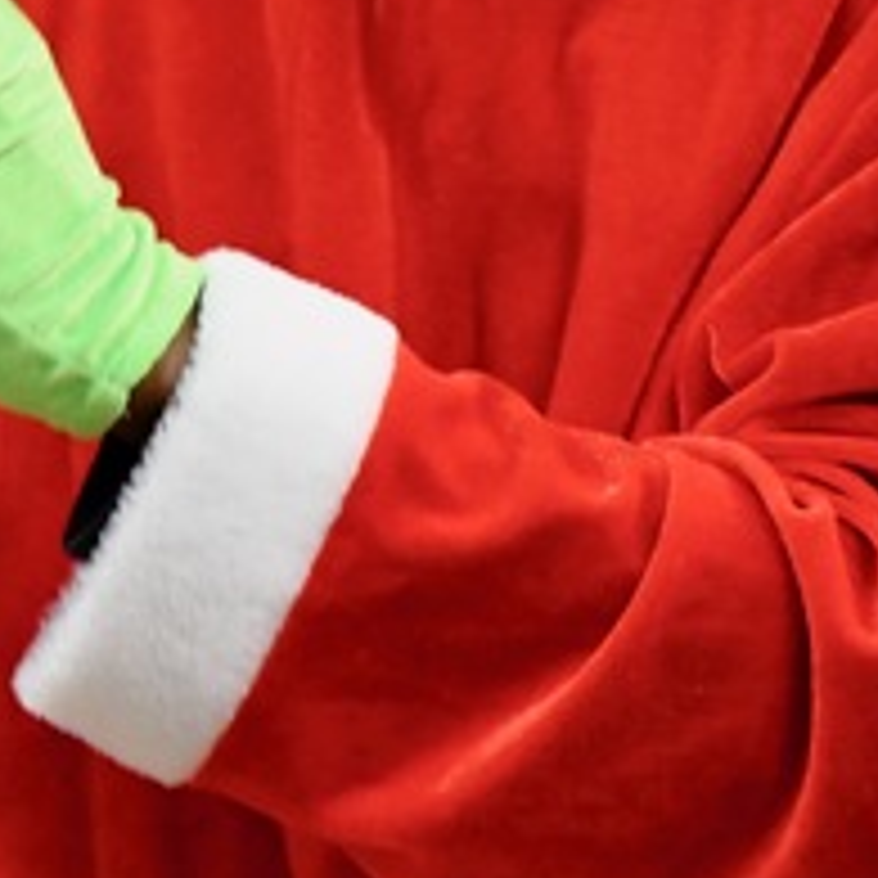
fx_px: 25568
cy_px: 20
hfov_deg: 2.0
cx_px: -883
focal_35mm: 891
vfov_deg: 2.0
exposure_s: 1/125
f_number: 2.8
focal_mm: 200
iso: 3600
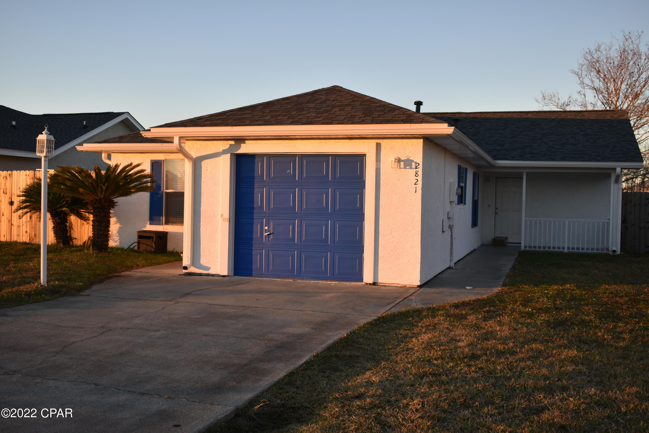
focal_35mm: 39
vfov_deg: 34.2
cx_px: 324
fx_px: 703
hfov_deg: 49.6
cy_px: 216
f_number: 5.6
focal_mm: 26
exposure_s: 1/125
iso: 100
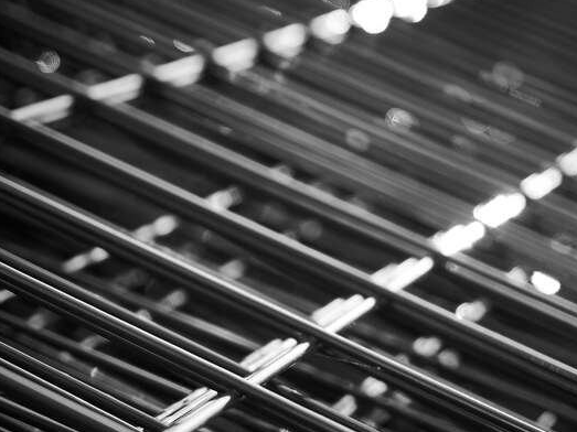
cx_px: 332
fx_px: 1716
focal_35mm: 103
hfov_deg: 19.1
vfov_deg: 14.4
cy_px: 252
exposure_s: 1/800
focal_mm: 70
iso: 400
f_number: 4
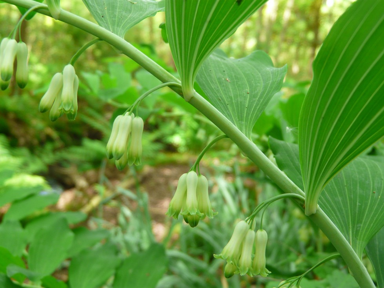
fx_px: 532
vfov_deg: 30.3
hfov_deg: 39.7
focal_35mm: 48
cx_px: 192
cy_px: 144
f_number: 3.2
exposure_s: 1/40
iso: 160
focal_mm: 7.9
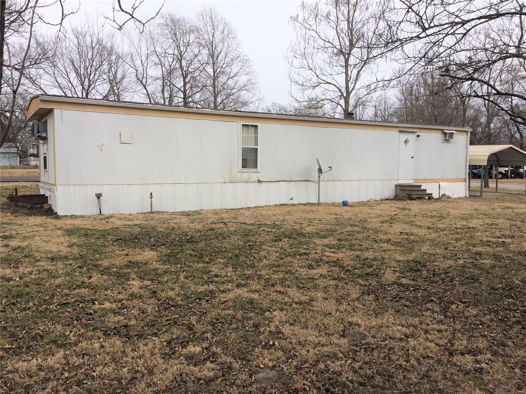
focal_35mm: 29
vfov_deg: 48.2
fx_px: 441
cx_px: 263
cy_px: 197
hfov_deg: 61.7
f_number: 2.2
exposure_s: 1/1109
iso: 32
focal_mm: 4.15
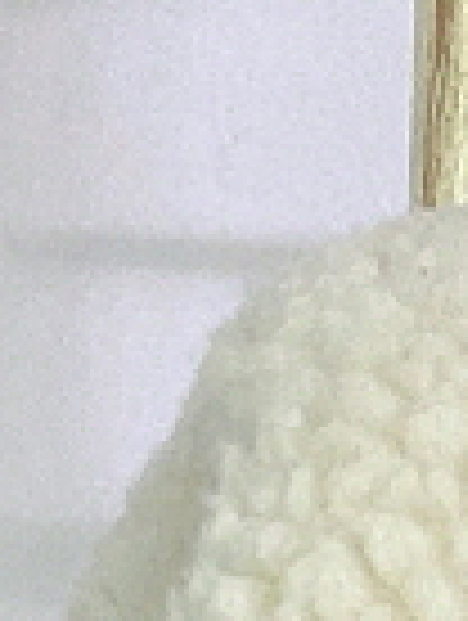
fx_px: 3379
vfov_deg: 9.5
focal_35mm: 188
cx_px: 1274
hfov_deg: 7.2
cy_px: 1433
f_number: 1.8
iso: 250
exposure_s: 1/60
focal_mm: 4.25
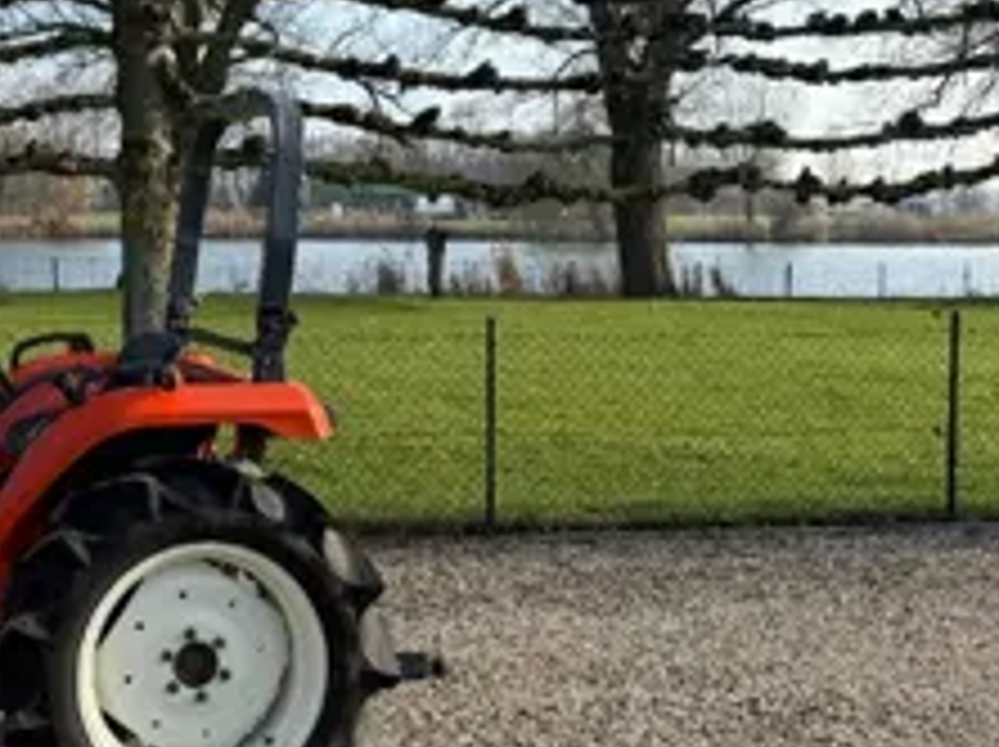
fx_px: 1499
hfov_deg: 34.5
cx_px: 72
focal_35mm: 52
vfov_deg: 27.8
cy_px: 256
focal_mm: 6.76
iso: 80
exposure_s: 1/1770
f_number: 1.78
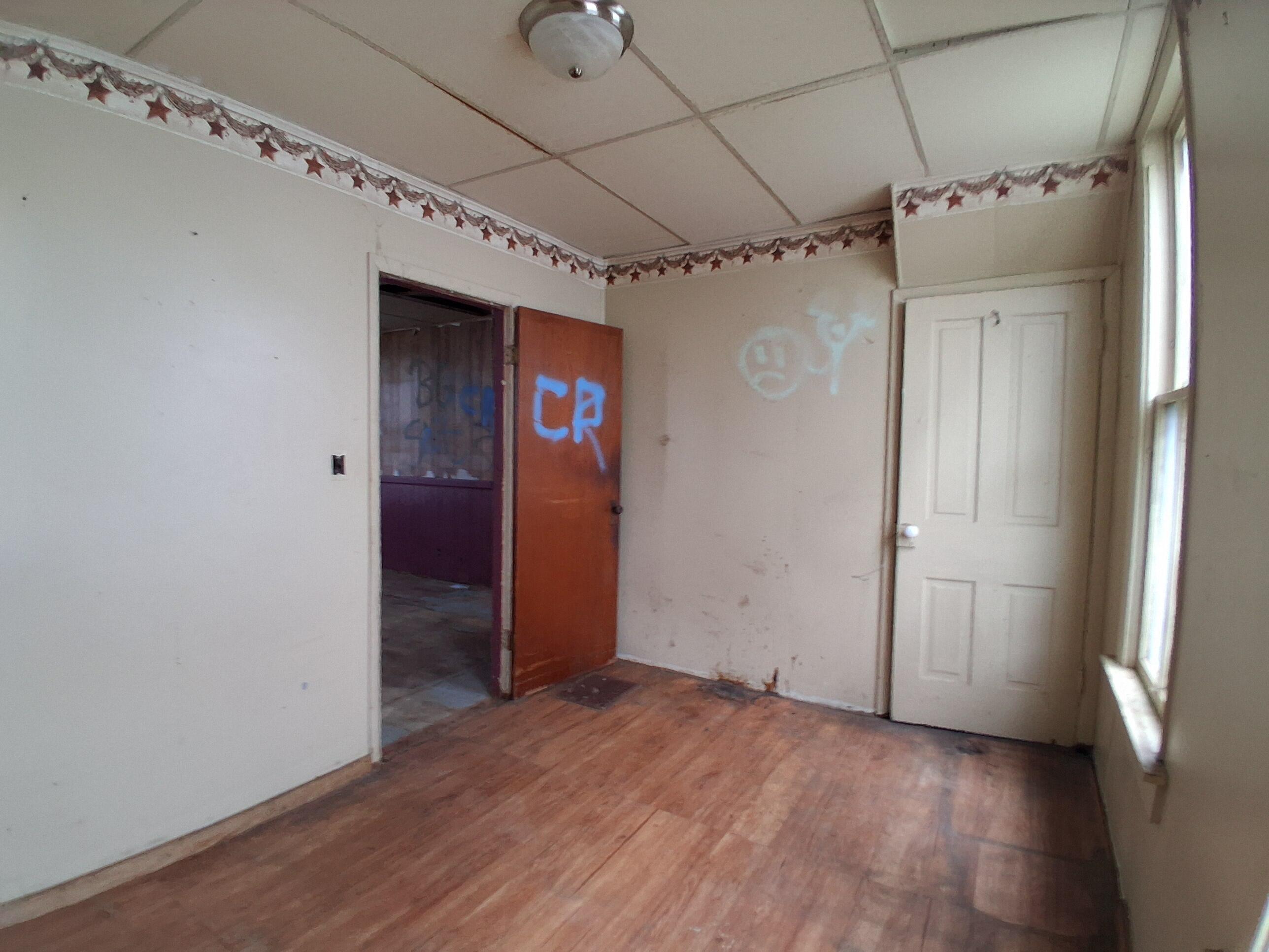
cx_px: 634
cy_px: 476
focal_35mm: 17
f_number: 2.2
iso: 125
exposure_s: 1/50
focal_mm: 1.4
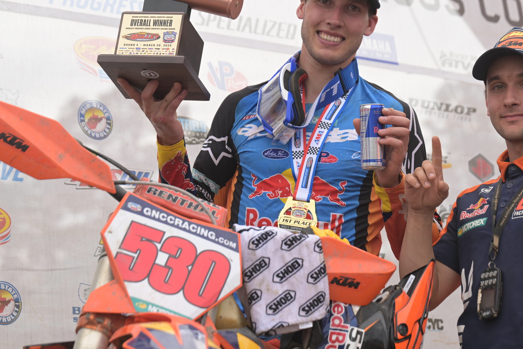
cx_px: 307
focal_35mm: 138
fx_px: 2005
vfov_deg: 9.9
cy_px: 155
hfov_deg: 14.9
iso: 400
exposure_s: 1/800
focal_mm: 103
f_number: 5
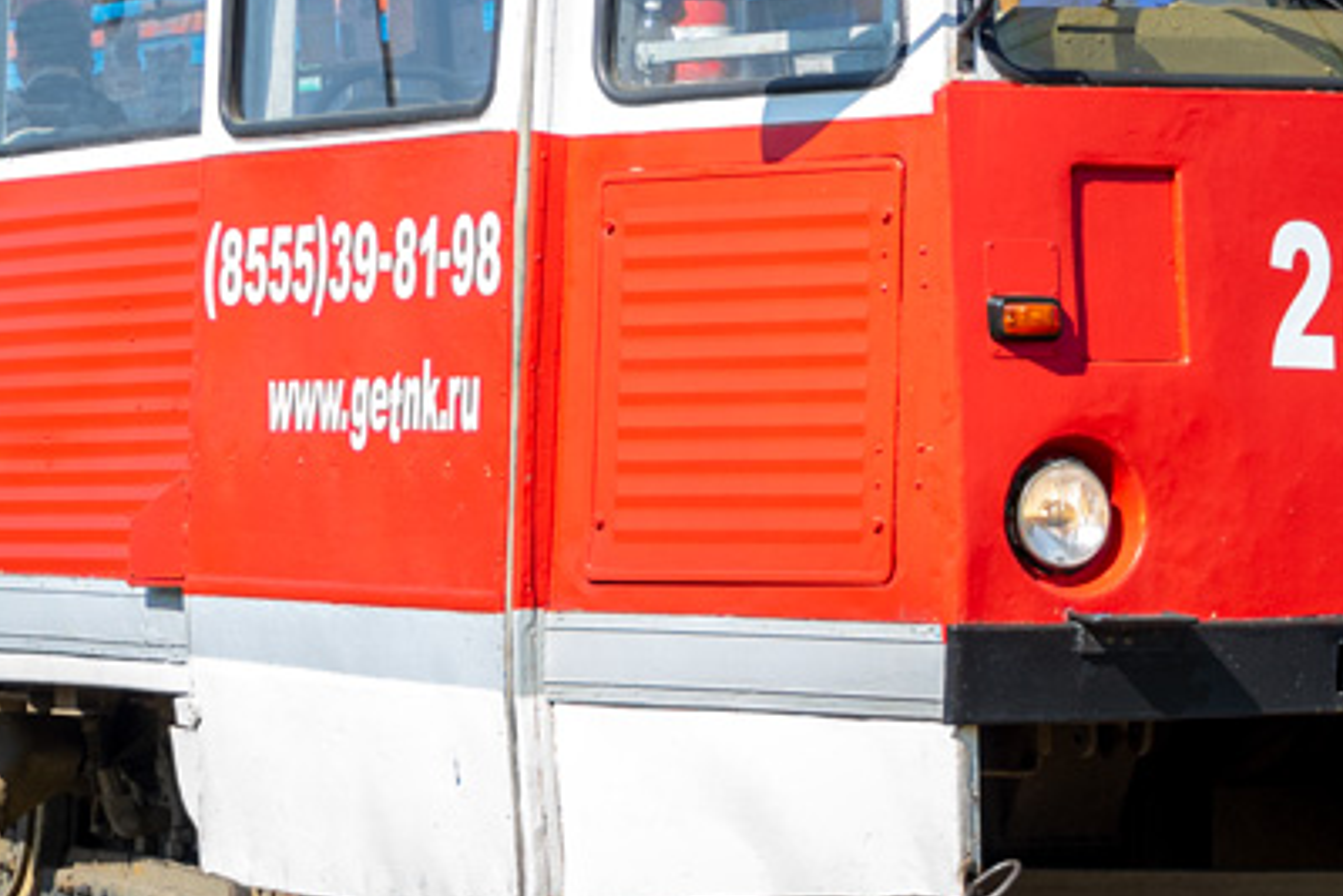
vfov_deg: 7.8
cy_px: -122
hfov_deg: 11.8
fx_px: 6493
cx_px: 769
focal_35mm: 174
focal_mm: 32
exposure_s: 1/640
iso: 200
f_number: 4.5
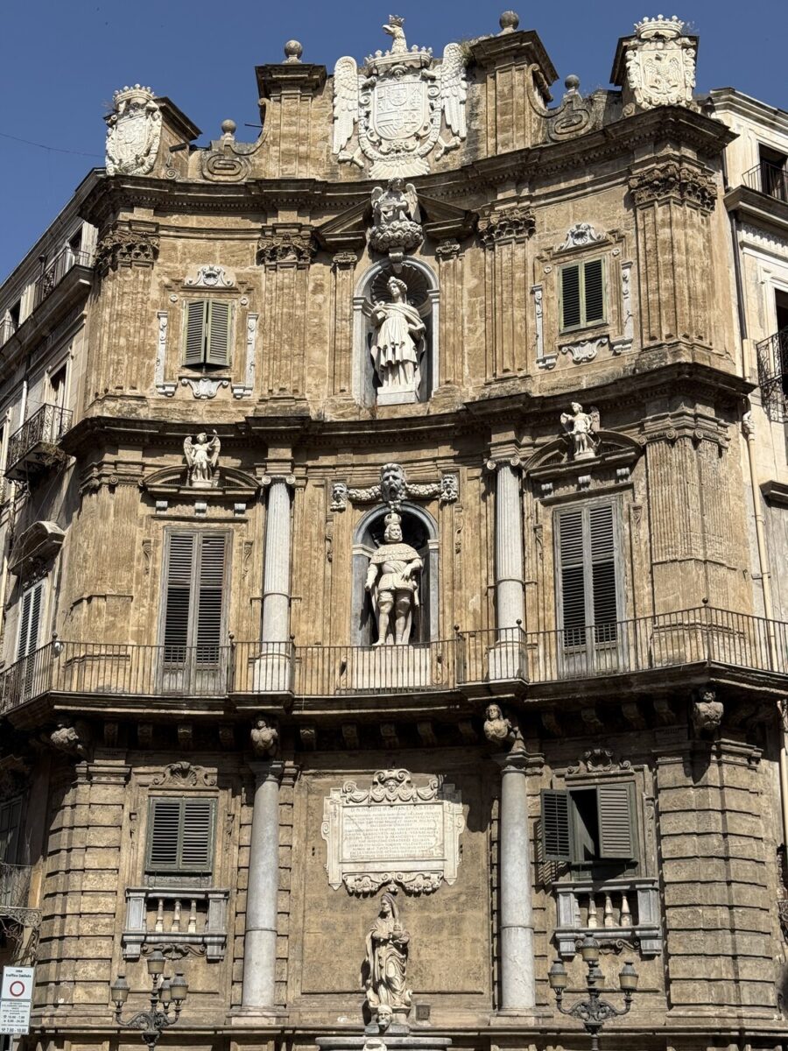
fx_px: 1457
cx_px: 394
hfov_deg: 30.3
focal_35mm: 48
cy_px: 526
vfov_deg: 39.7
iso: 64
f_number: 1.78
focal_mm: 6.76
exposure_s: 1/6024
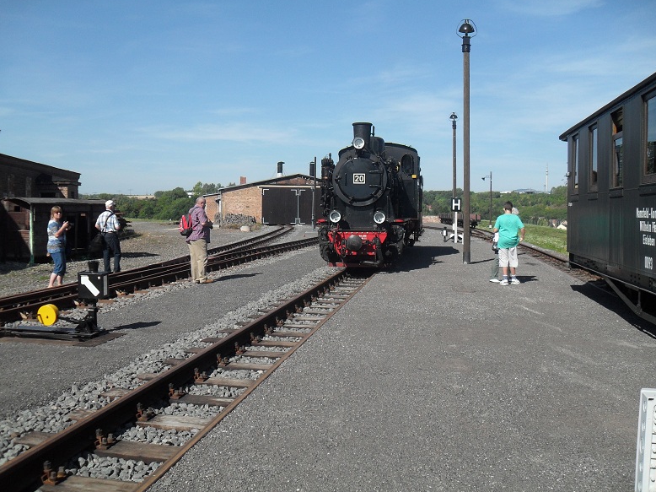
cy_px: 244
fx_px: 682
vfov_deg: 39.6
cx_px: 324
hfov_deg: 51.4
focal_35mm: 36
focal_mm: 6.2
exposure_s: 1/180
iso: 100
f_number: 8.9
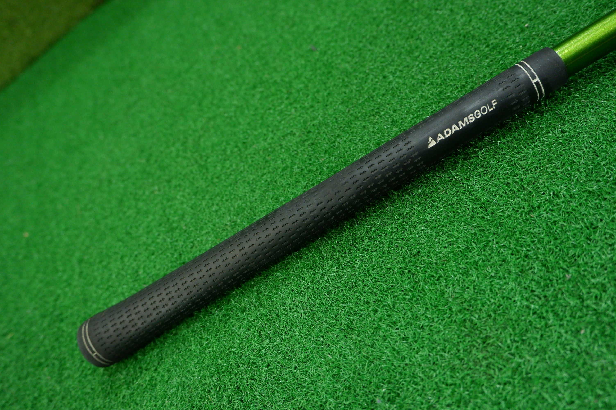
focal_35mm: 30
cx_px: 308
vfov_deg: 43.5
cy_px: 205
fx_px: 513
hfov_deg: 62.0
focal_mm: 20.3
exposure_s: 1/30
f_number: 4.2
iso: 2500
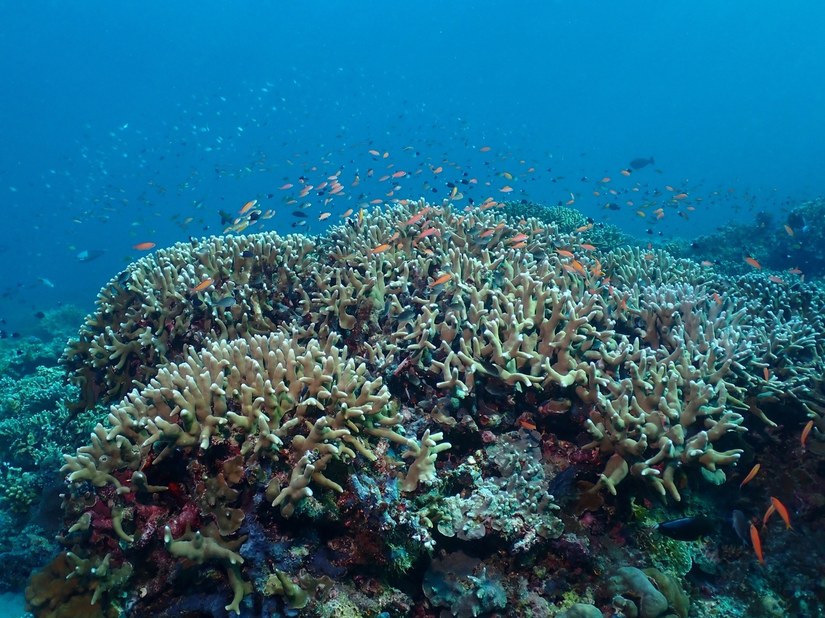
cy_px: 309
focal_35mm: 41
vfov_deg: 35.1
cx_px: 412
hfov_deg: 45.8
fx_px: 977
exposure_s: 1/125
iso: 200
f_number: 4
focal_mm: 7.31
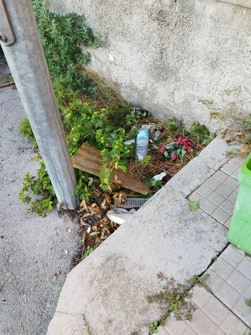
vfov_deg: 69.4
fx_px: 242
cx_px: 126
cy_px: 168
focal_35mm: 25
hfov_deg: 54.9
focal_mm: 5.95
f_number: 1.89
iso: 140
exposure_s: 1/50
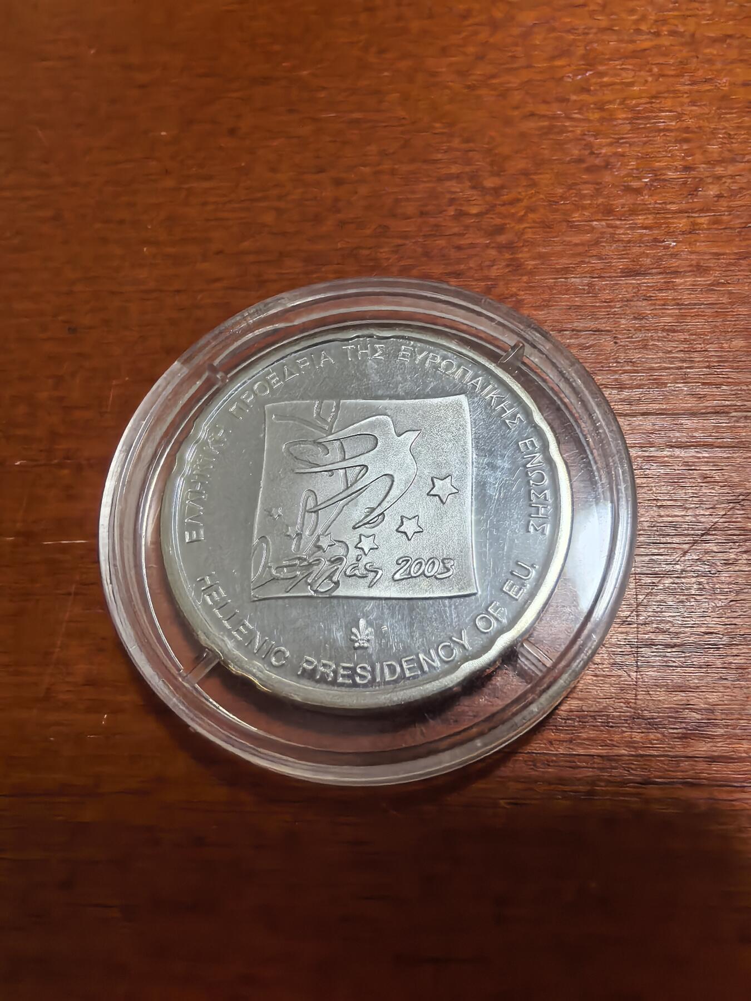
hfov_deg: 56.8
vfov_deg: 71.6
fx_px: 694
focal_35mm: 24
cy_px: 500
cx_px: 376
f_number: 2.2
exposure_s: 1/33.3
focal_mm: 1.68
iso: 250
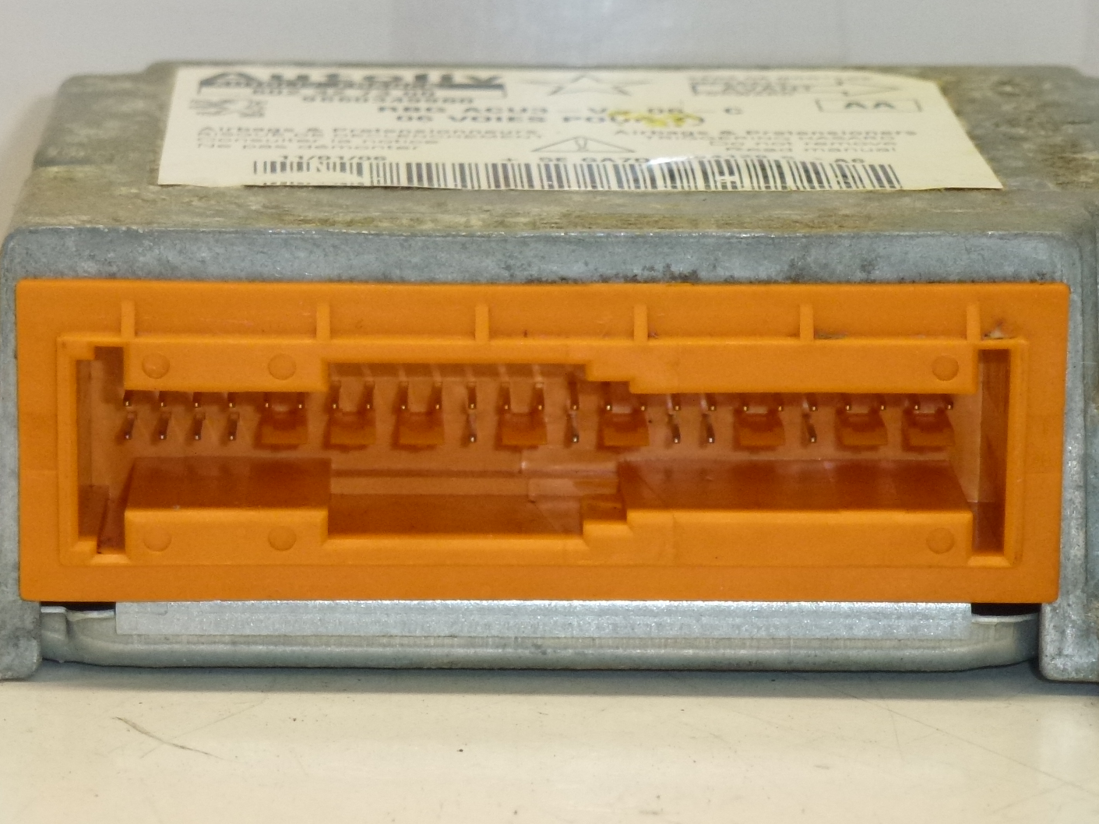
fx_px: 5206
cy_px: 512
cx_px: 597
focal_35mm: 164
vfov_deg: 9.0
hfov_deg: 12.0
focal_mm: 20.2
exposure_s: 1/125
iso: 400
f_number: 5.1
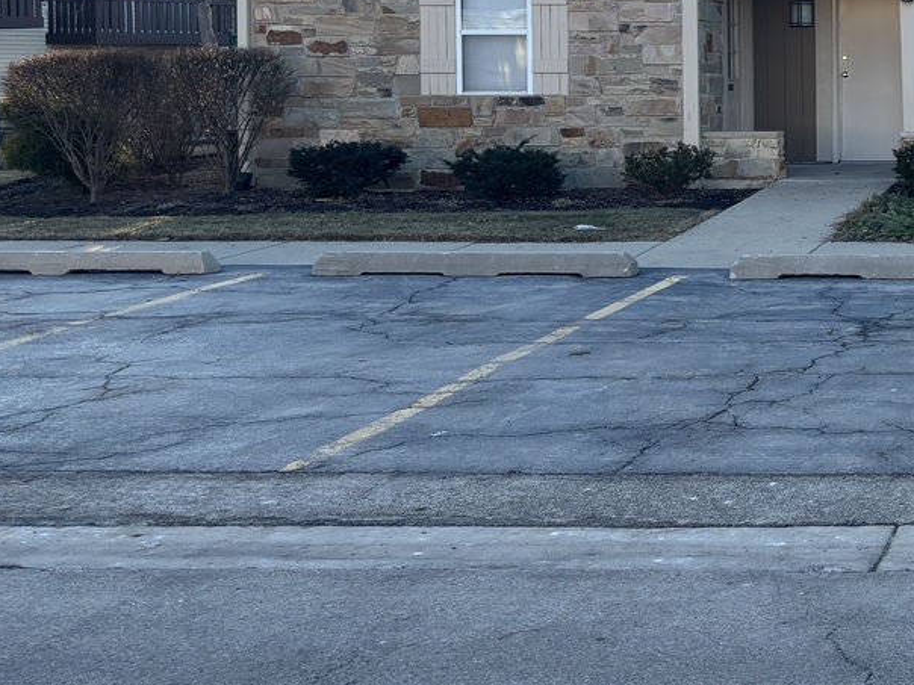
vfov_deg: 23.3
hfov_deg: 27.8
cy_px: 121
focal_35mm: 62
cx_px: 1061
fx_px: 1637
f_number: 1.6
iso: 50
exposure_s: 1/654
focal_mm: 5.96
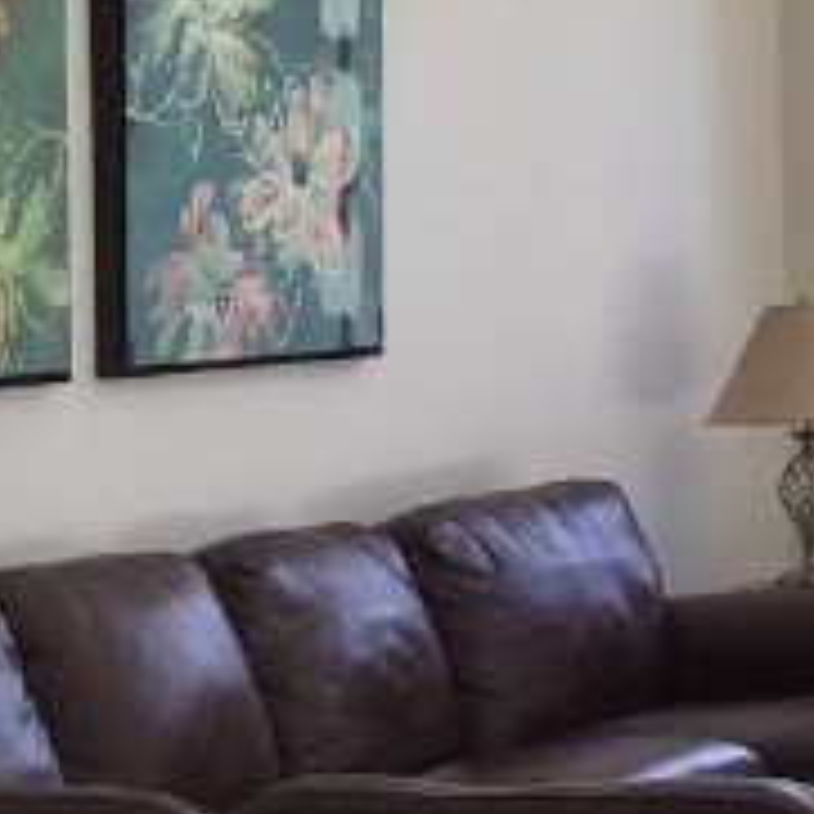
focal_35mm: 155
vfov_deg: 11.2
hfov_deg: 10.5
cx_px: 1538
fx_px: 4124
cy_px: 198
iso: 25
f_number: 2.4
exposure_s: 1/236
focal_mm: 3.3
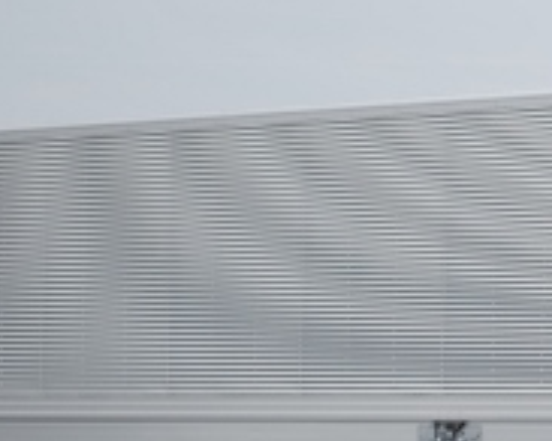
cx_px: 802
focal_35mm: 207
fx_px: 3378
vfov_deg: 7.4
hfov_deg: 9.1
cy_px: 438
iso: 110
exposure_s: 1/500
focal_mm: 42
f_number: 5.3
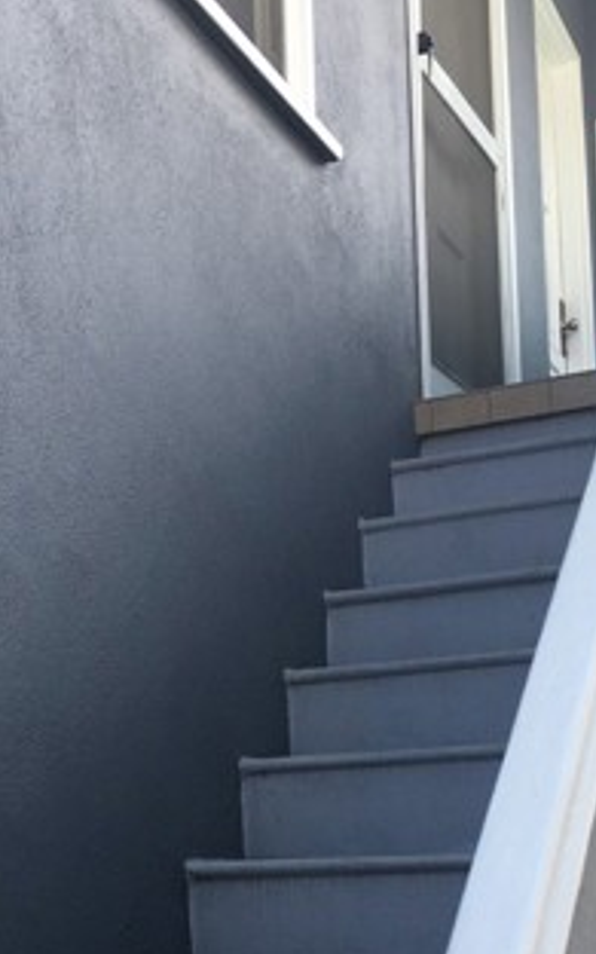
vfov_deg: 31.8
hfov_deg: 20.3
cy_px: 725
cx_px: 95
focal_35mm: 63
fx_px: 1637
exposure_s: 1/425
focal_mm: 4.15
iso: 25
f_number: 2.2
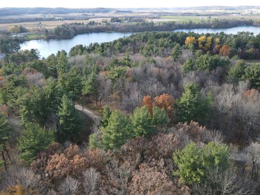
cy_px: 99
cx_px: 132
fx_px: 188
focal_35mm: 25
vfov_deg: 54.9
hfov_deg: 69.4
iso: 100
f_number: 2.8
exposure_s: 1/80
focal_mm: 4.5
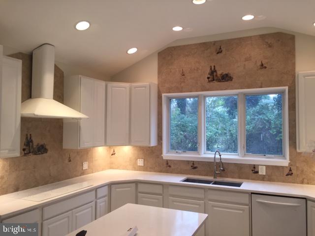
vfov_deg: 48.2
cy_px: 118
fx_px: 264
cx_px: 158
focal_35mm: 29
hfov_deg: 61.7
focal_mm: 4.15
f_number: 2.2
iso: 32
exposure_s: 1/40
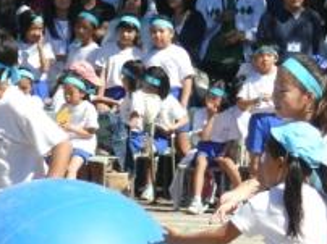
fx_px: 6331
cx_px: 186
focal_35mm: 671
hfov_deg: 3.0
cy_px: 247
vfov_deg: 2.2
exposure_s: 1/800
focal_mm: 44.9
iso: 100
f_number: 4
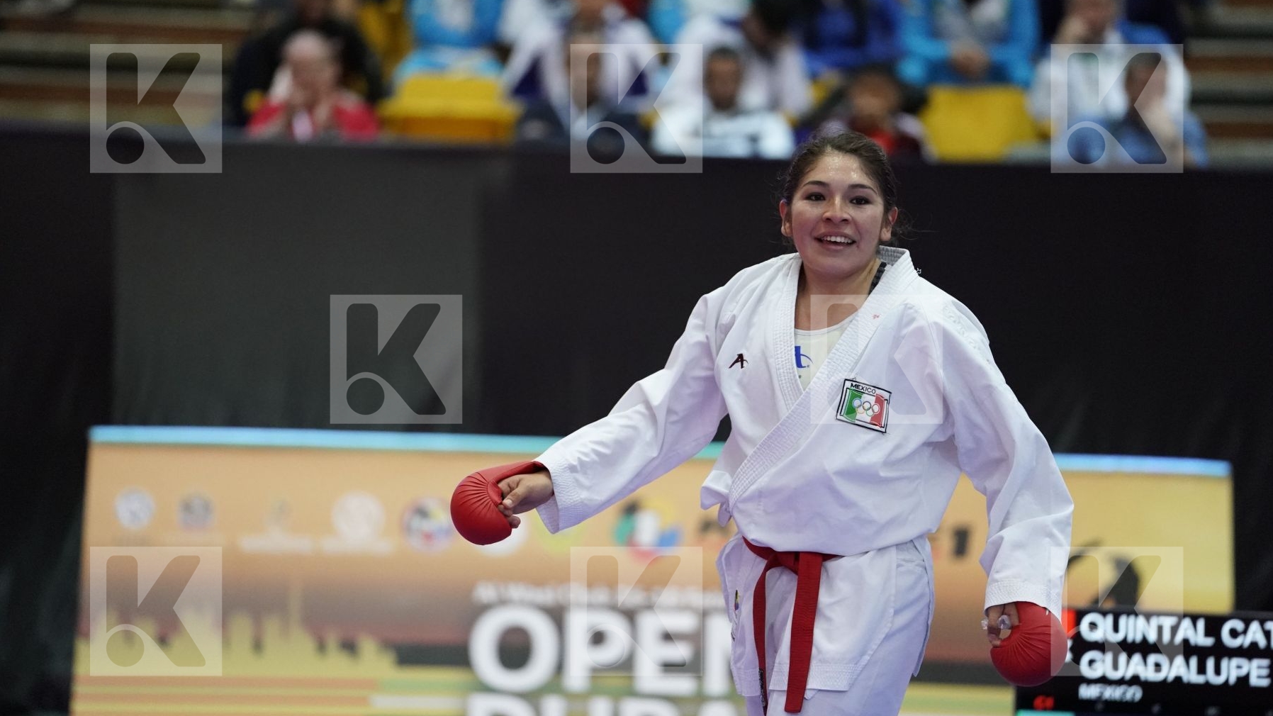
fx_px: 7088
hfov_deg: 10.3
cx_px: 636
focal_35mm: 210
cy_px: 359
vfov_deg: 5.8
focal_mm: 200
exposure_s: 1/1000
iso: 6400
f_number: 2.8
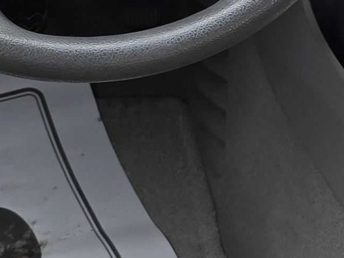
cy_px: 77
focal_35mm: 141
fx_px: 1401
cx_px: 453
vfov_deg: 10.5
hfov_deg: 13.5
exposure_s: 1/180
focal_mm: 6.3
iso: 32
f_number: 1.7
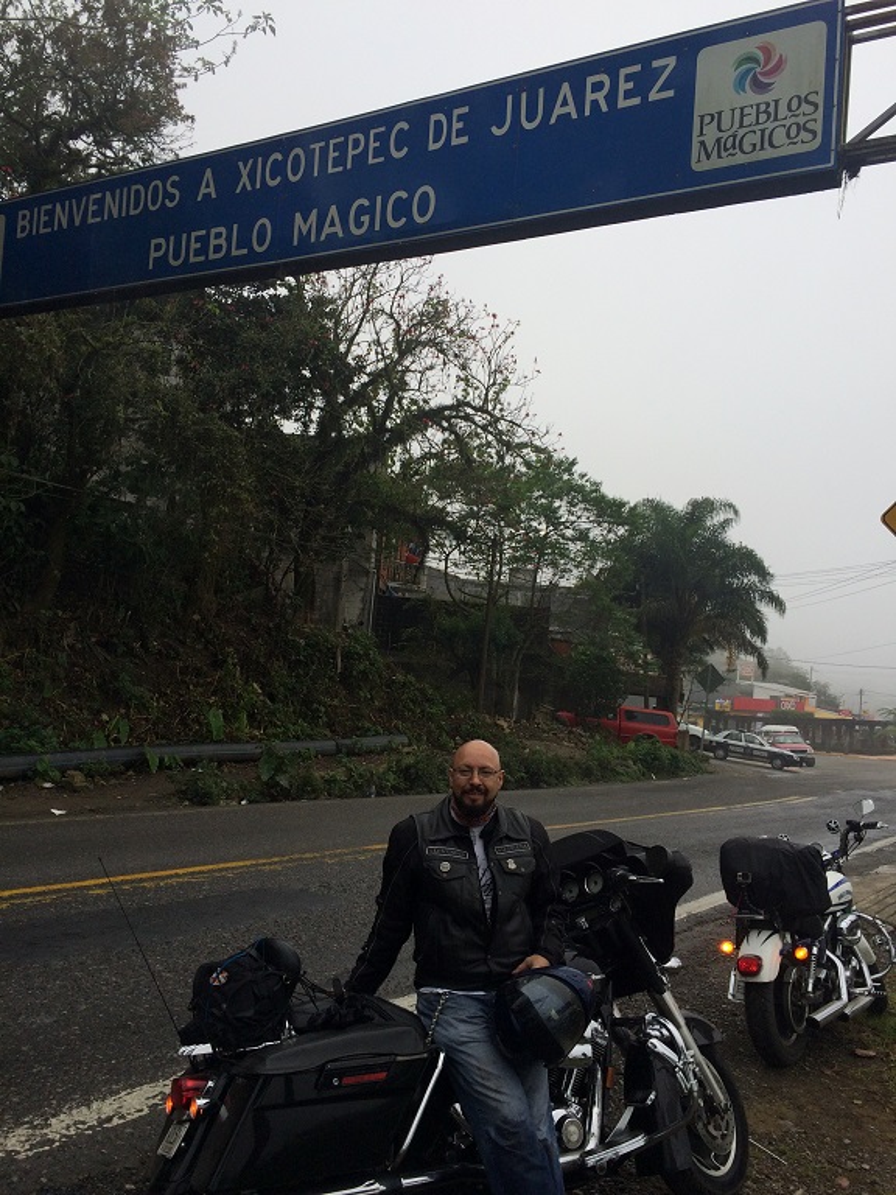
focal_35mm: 29
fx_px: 1001
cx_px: 448
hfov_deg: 48.2
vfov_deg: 61.7
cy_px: 598
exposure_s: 1/662
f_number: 2.2
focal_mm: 4.15
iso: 32
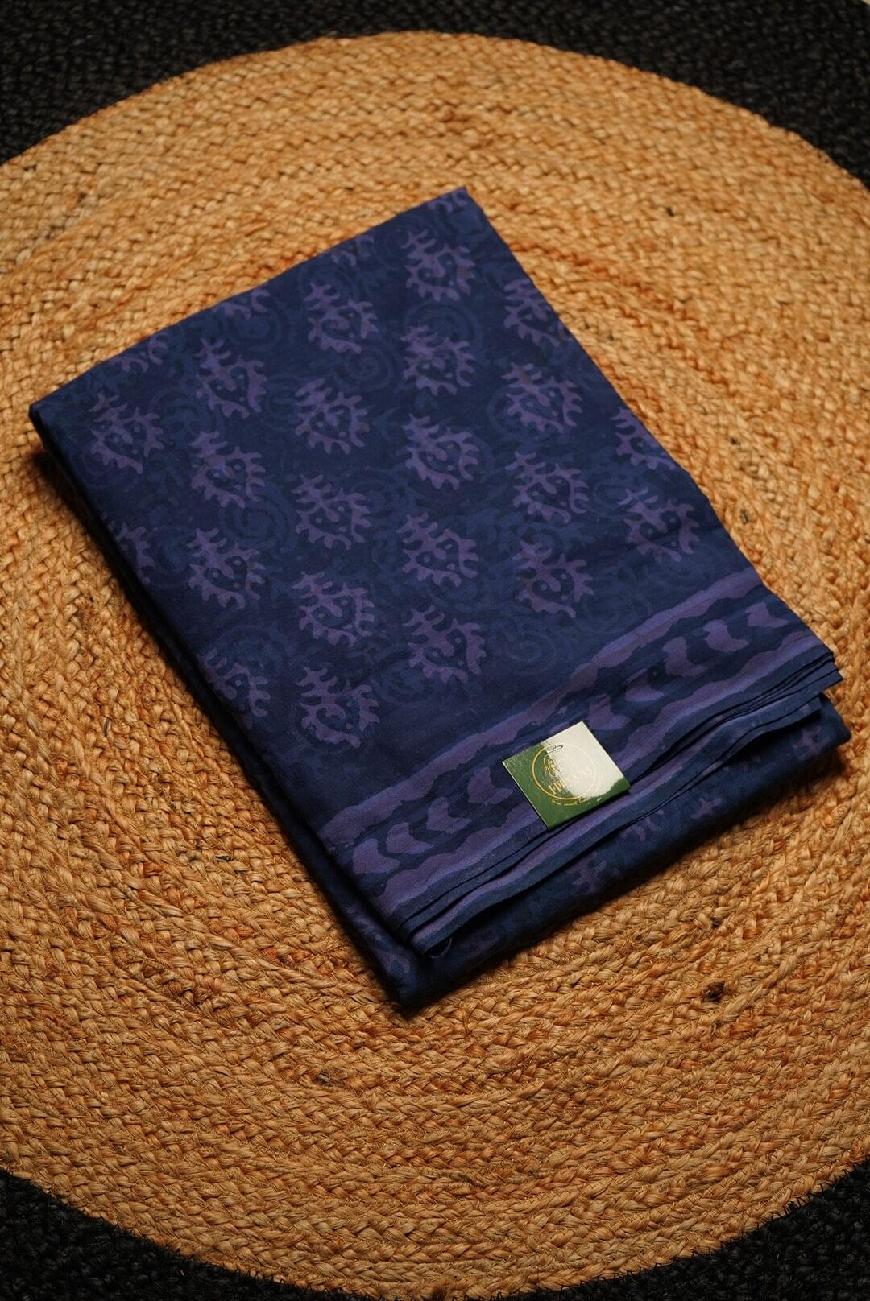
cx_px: 435
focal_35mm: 68
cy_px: 650
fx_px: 2461
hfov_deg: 20.1
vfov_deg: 29.6
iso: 250
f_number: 5.6
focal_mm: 68
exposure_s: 1/250
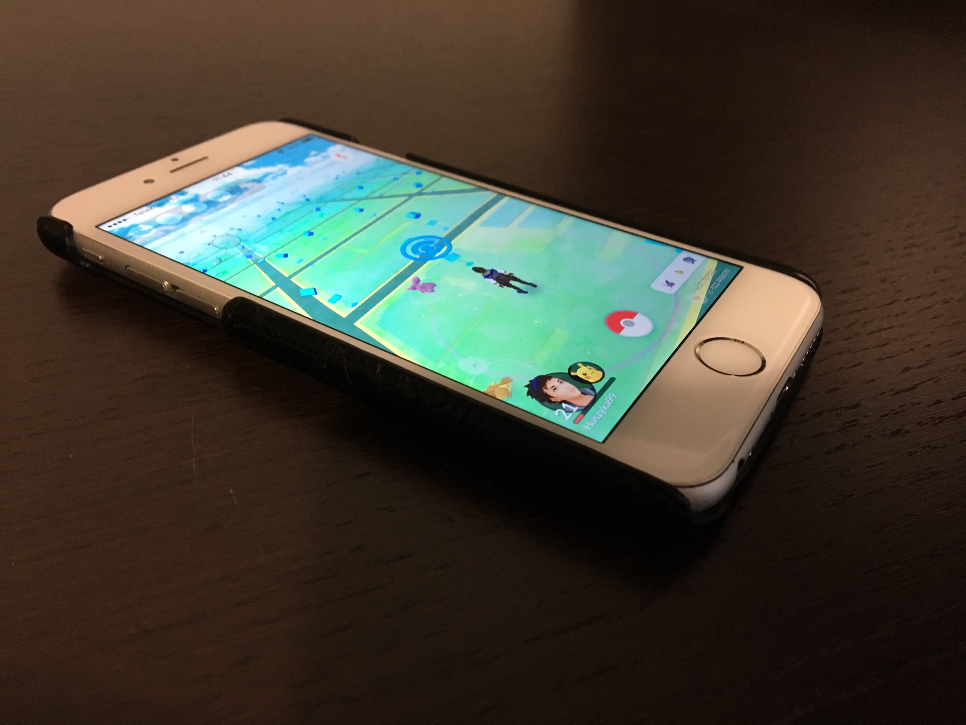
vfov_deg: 48.2
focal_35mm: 29
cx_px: 483
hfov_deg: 61.7
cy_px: 362
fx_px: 809
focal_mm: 4.15
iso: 200
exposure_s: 1/33
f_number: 2.2
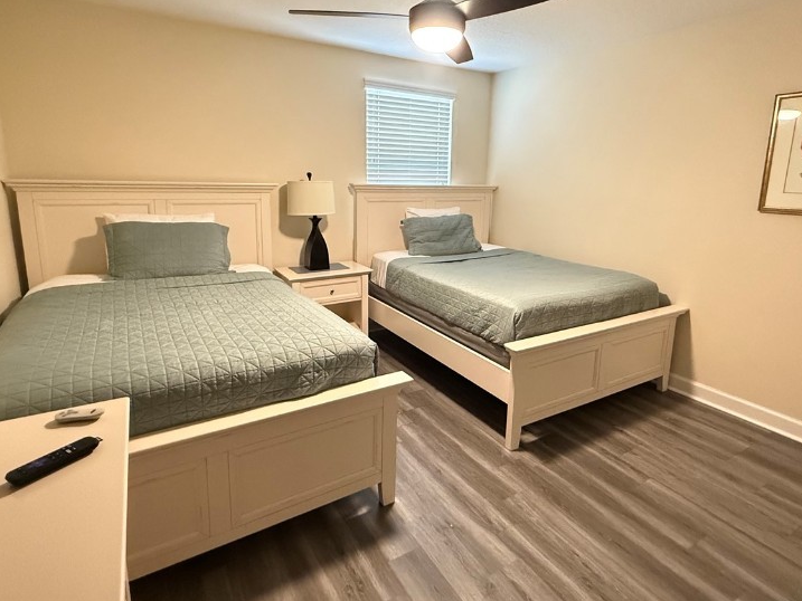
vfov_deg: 65.8
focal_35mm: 20
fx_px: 463
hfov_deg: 81.6
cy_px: 264
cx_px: 425
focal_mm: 2.22
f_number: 2.2
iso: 1000
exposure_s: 1/60
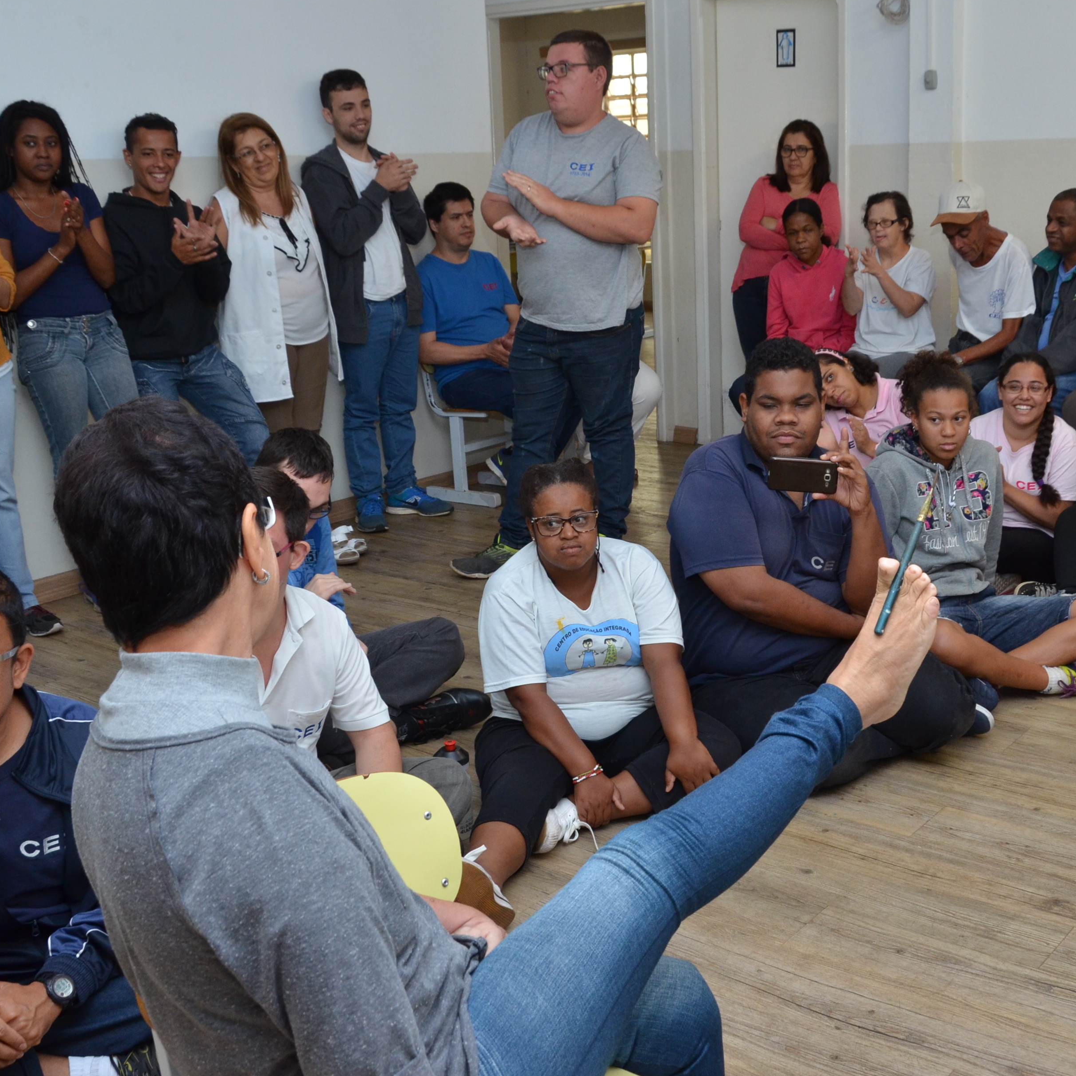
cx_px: 642
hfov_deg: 41.1
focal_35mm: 41
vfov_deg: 41.3
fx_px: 1429
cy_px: 536
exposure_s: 1/60
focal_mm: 21
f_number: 7.1
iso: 800
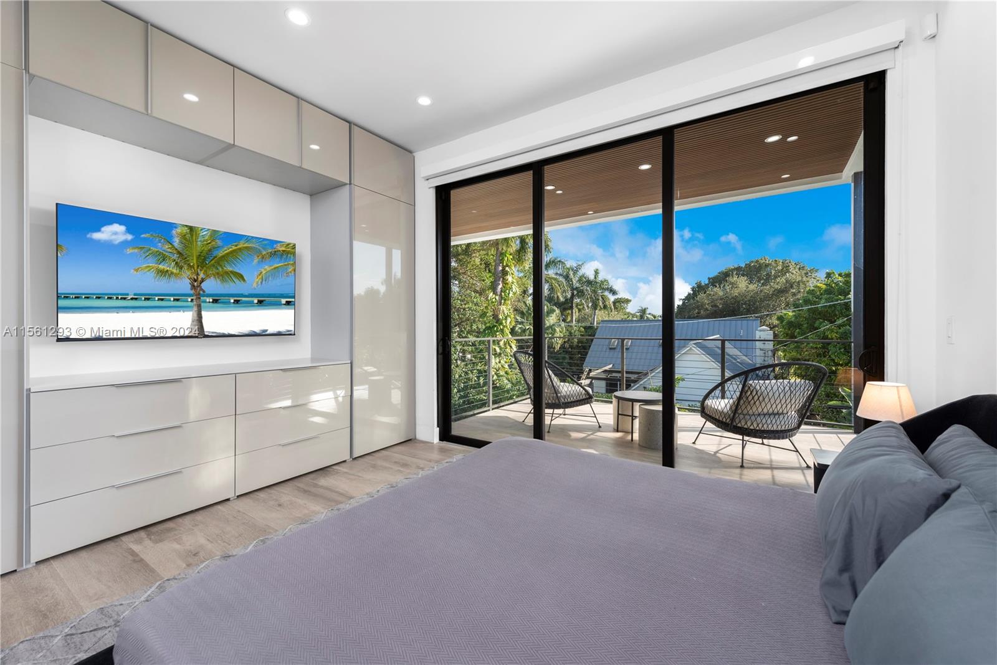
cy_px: 332
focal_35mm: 14
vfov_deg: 81.2
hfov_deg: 104.2
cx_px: 498
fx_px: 388
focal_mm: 14
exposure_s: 1/25
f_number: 8
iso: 320
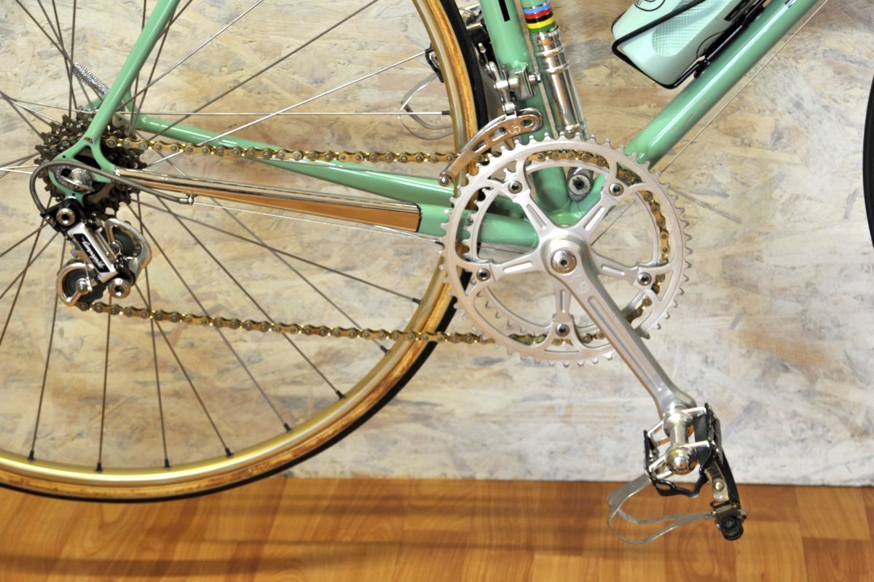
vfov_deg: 13.0
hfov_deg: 19.5
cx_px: 437
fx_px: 2547
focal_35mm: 105
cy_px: 291
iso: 800
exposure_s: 1/5
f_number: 11
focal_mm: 105
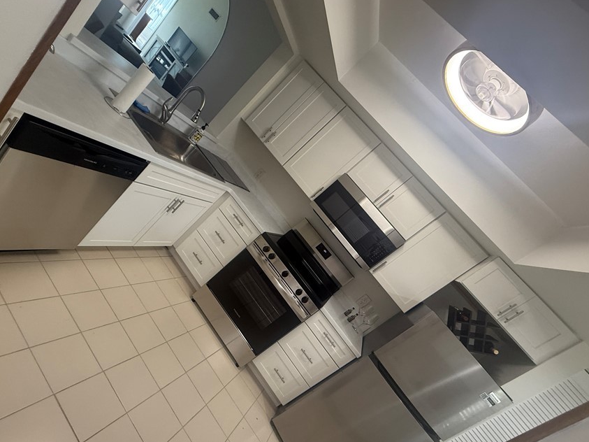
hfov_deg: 91.0
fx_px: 289
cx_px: 279
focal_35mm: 17
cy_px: 250
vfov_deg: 74.4
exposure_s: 1/120
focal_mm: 2.22
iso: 250
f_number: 2.2
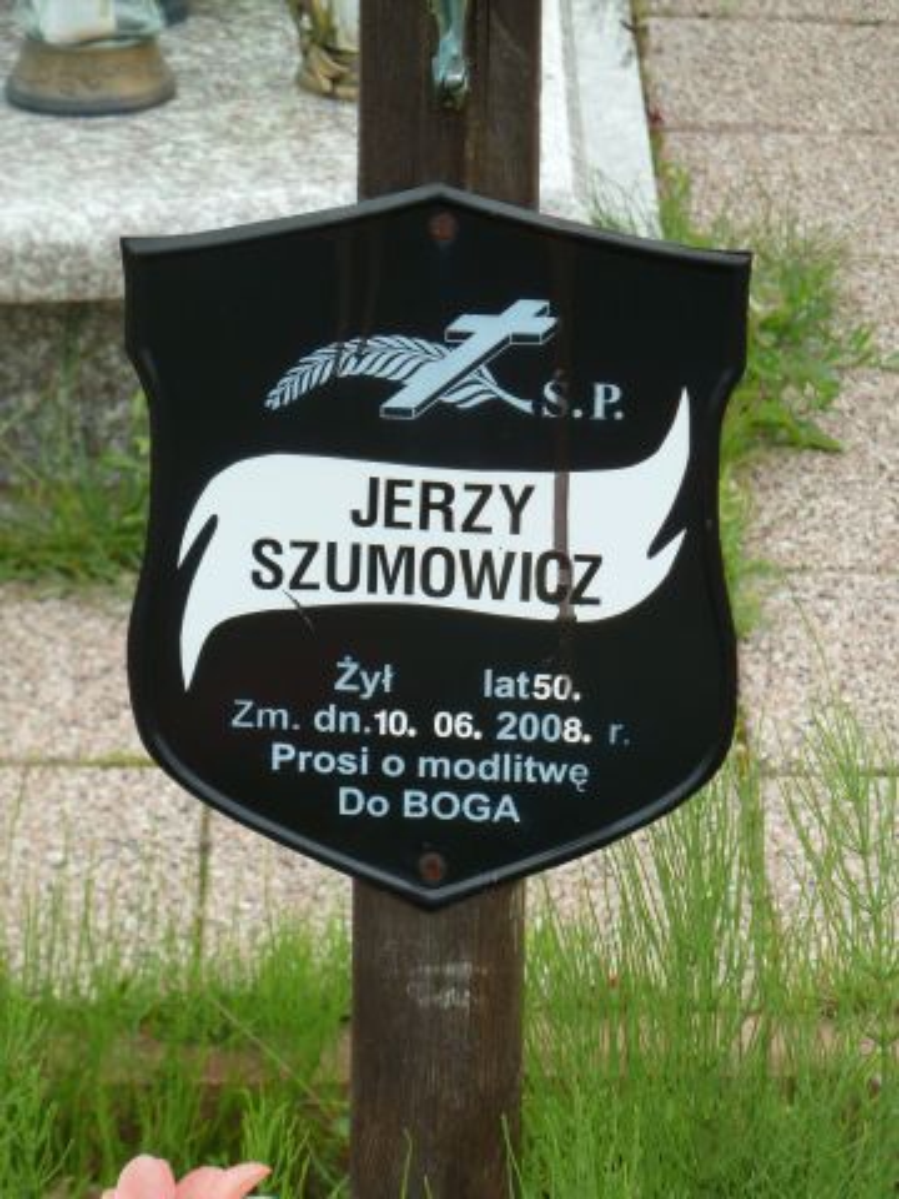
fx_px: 6787
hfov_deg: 7.6
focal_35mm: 196
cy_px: 600
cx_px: 450
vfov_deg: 10.1
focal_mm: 32.1
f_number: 4.5
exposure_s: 1/160
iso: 160
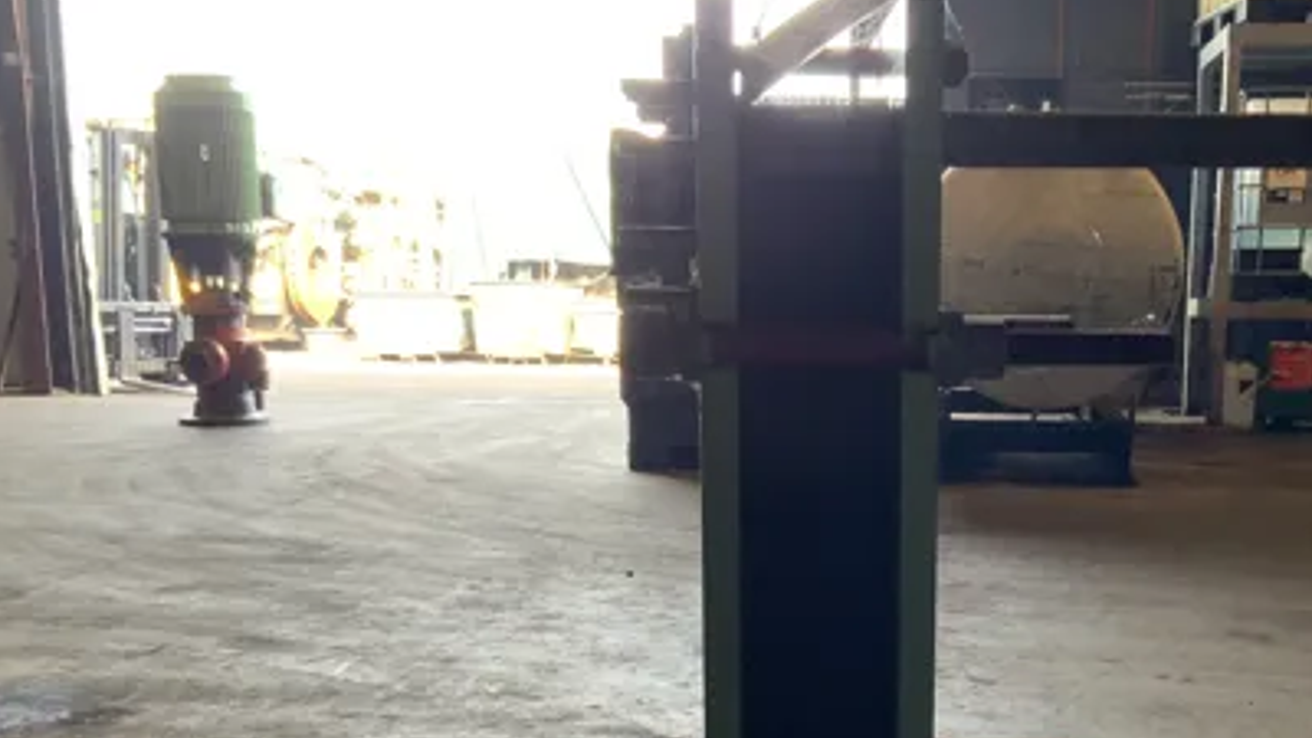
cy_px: 618
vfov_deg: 24.0
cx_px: 892
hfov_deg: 41.5
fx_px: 1705
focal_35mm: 49
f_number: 1.8
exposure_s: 1/50
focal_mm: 3
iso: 50
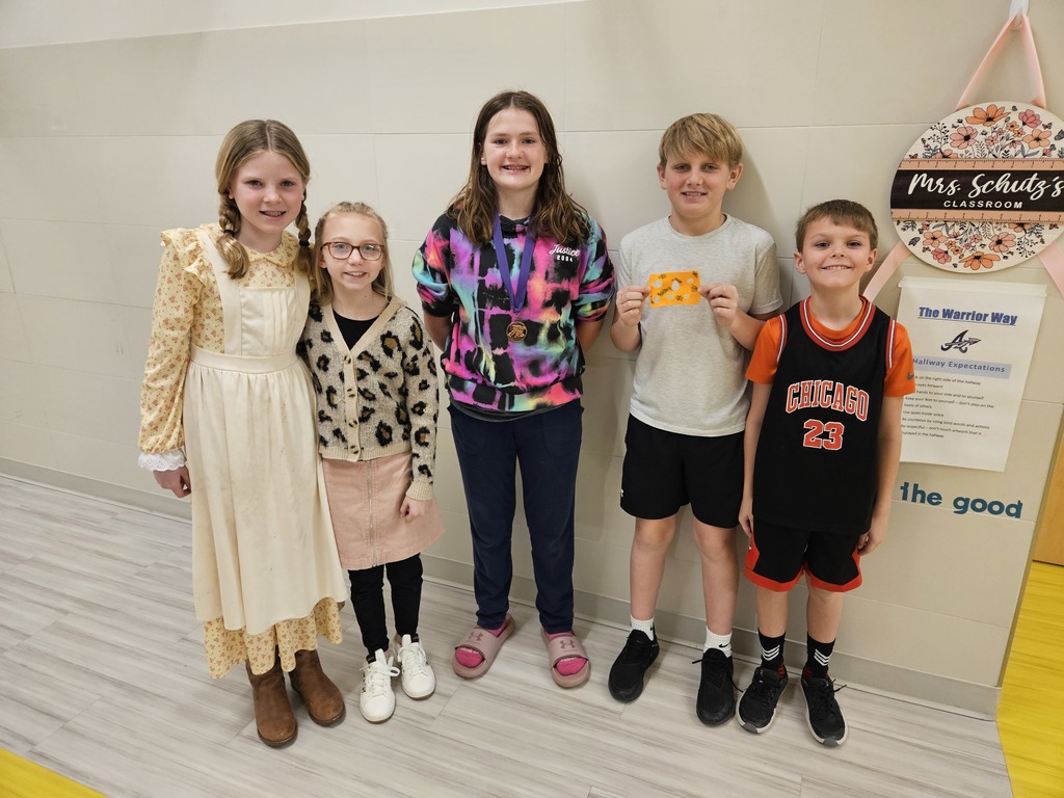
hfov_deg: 73.9
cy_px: 399
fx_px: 707
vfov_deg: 58.9
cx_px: 532
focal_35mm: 23
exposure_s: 1/120
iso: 200
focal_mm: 5.4
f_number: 1.8
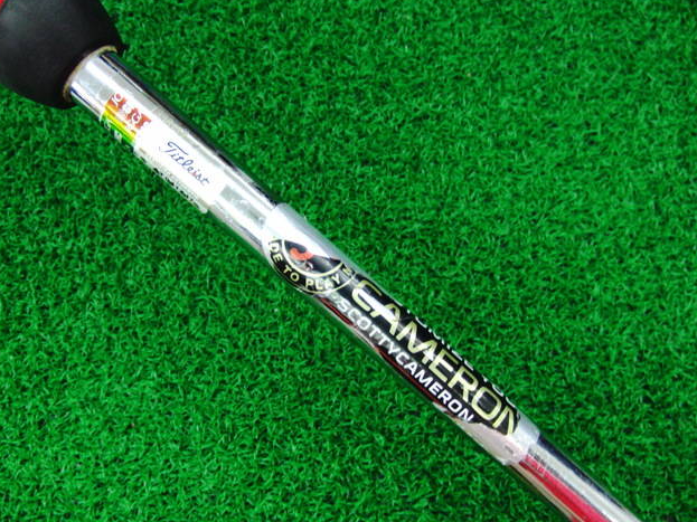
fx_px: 765
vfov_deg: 37.7
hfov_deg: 49.0
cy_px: 263
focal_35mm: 38
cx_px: 340
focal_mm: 6.42
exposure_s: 1/40
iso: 400
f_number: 3.6
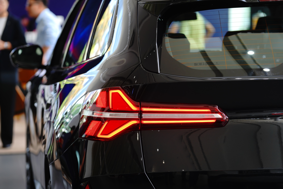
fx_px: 998
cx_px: 142
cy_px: 94
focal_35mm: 127
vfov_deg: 10.8
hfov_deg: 16.1
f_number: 4
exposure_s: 1/125
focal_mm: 127
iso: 320
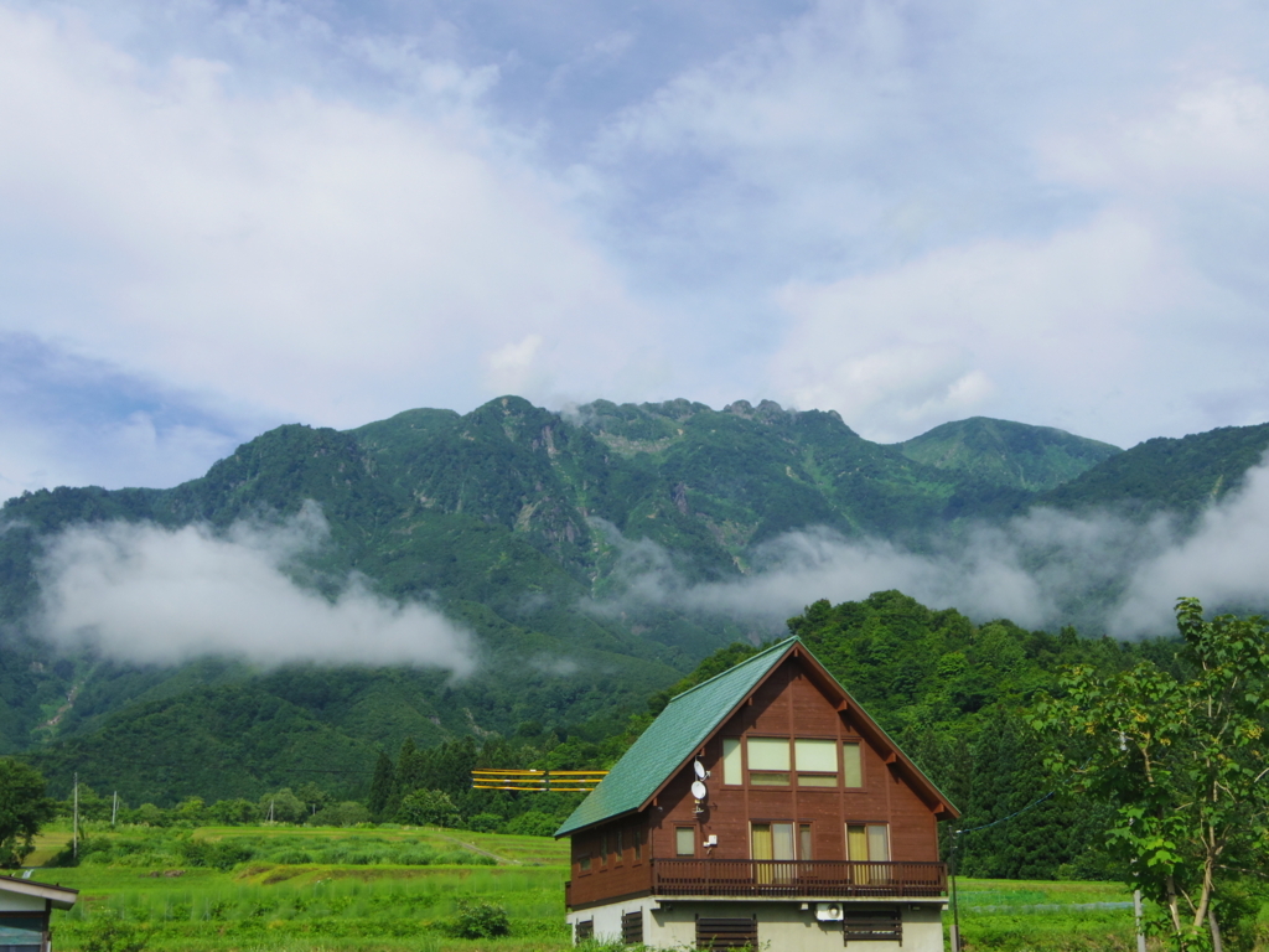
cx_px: 634
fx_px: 1723
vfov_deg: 30.9
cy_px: 476
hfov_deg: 40.4
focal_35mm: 47
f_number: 5
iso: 200
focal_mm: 8.5
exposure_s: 1/1250
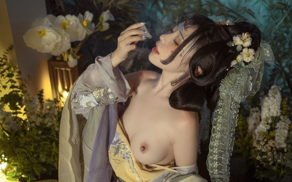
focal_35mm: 36
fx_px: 286
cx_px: 147
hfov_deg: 54.0
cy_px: 89
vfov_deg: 35.3
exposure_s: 1/40
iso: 640
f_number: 3.5
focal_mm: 35
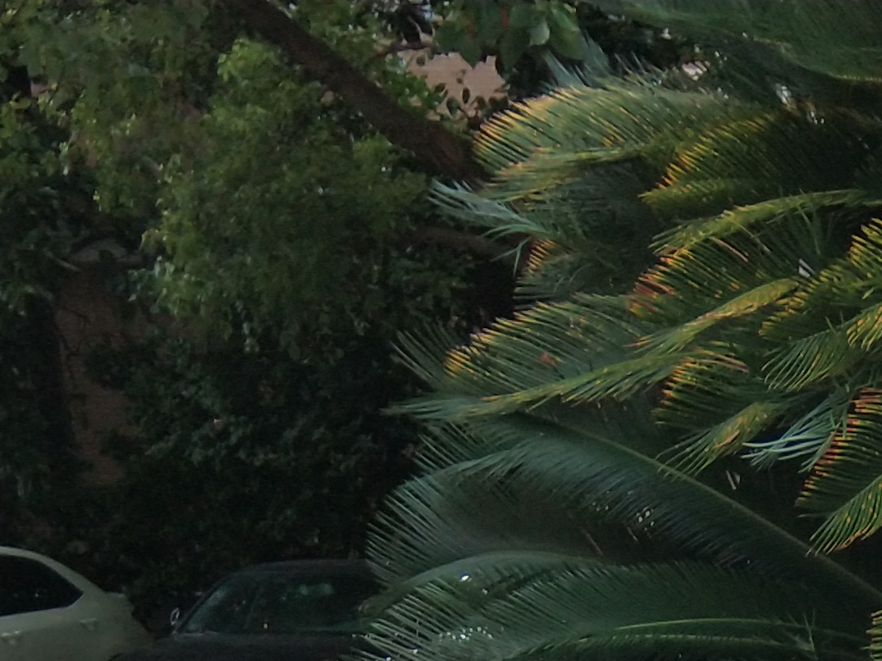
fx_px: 3057
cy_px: 1278
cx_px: 1337
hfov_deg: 15.2
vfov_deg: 11.3
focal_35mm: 120
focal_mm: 3.69
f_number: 2.2
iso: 50
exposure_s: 1/272
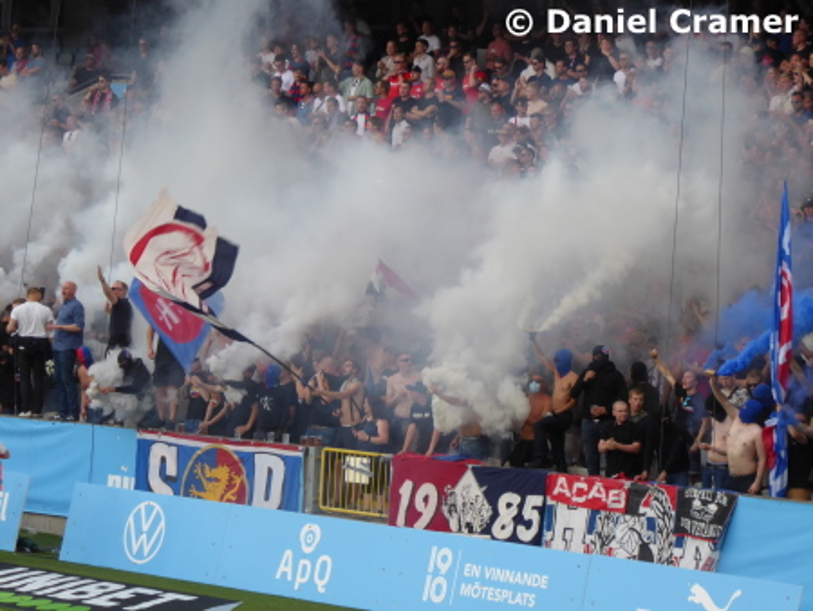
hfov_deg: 12.3
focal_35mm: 160
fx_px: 3760
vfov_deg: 9.3
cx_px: 406
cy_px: 306
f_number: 5.5
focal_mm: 28.7
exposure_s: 1/80
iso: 160
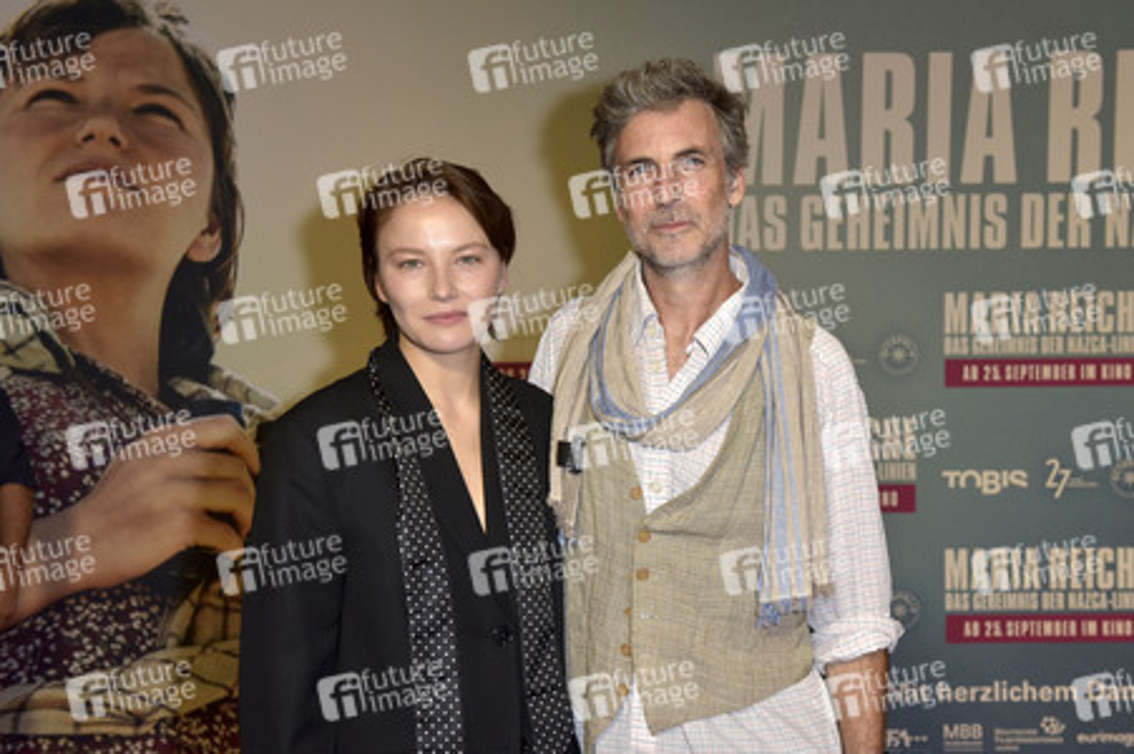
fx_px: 1511
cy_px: 377
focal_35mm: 48
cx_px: 567
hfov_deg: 41.1
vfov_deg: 28.0
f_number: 5.6
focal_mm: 48
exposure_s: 1/200
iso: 800
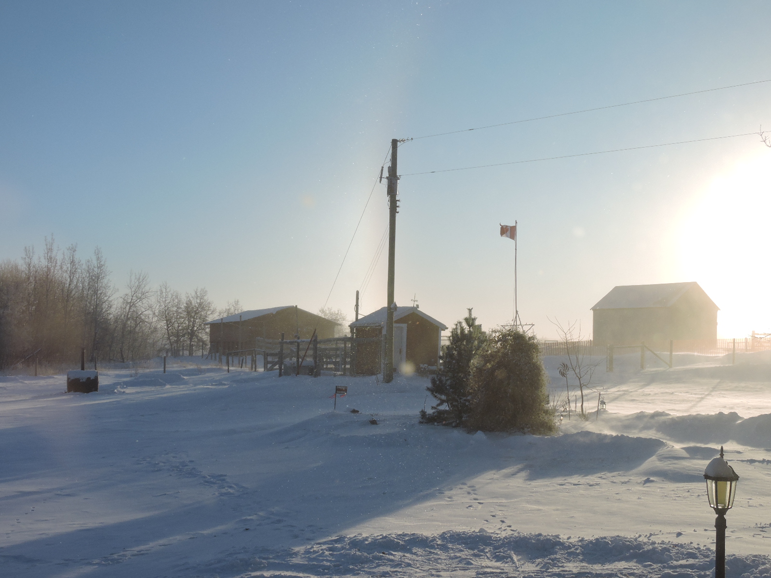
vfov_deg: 29.1
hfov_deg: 38.2
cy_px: 289
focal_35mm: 50
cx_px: 386
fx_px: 1114
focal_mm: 9
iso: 100
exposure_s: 1/800
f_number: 4
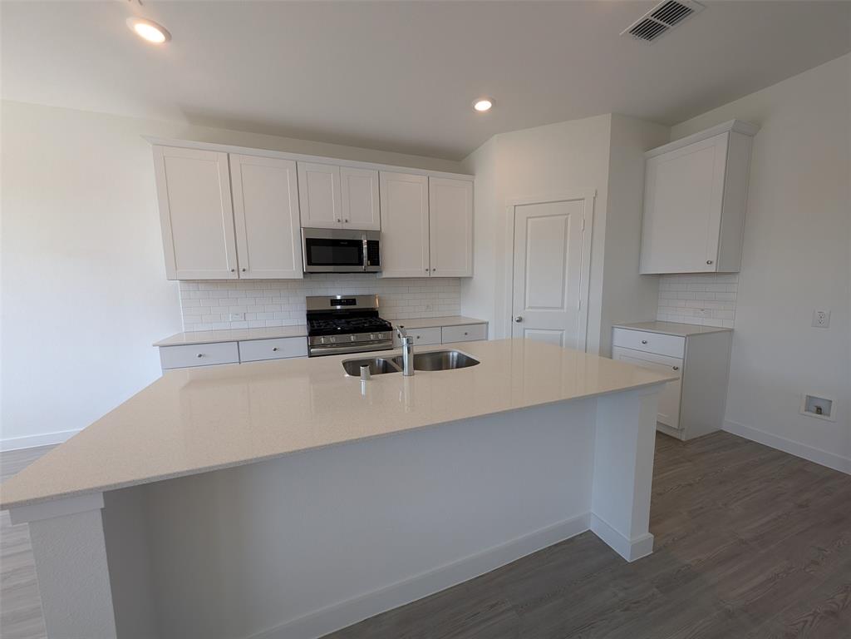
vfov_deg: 94.5
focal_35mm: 12
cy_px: 320
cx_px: 426
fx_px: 295
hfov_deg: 110.5
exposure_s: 1/120
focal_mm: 2.23
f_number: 1.95
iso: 57
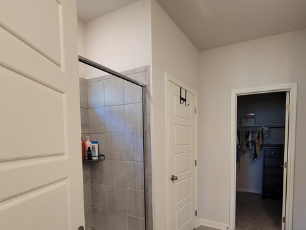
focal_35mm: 18
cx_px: 199
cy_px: 153
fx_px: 159
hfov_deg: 85.3
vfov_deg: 69.6
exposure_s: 1/60
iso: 200
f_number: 2.2
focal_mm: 2.2
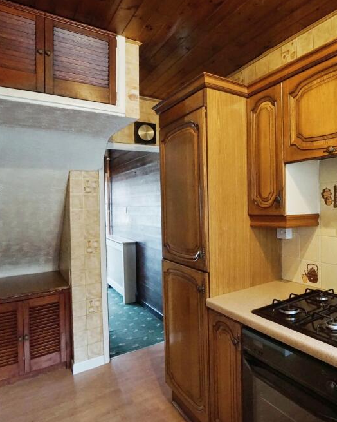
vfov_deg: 75.0
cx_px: 249
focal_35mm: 22
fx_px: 274
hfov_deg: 60.0
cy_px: 214
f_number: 4
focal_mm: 10
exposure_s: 1/125
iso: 3200
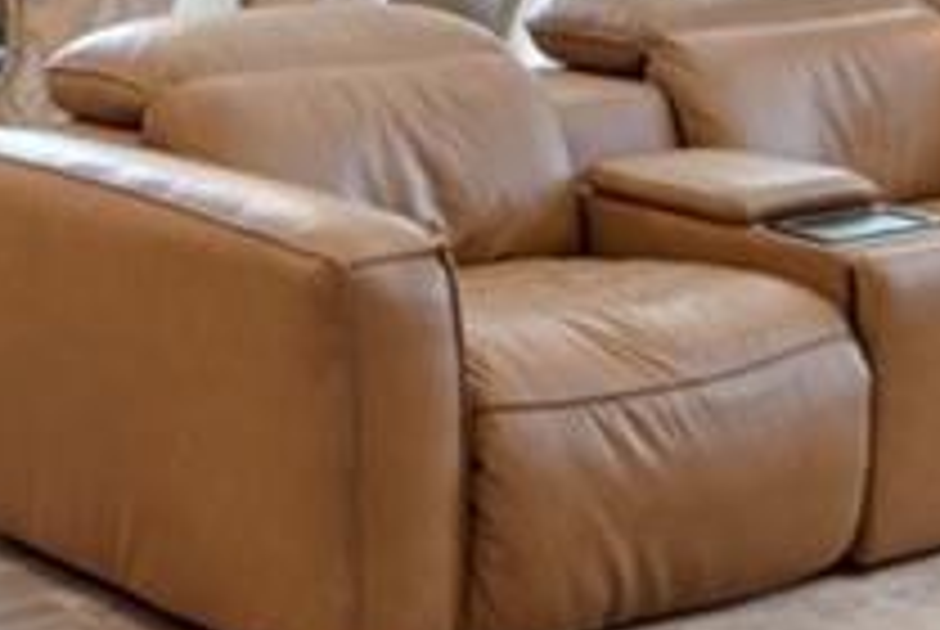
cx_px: 171
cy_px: -299
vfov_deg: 12.3
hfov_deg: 18.9
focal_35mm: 107
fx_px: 2798
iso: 250
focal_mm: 14
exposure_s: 1/3
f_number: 7.1
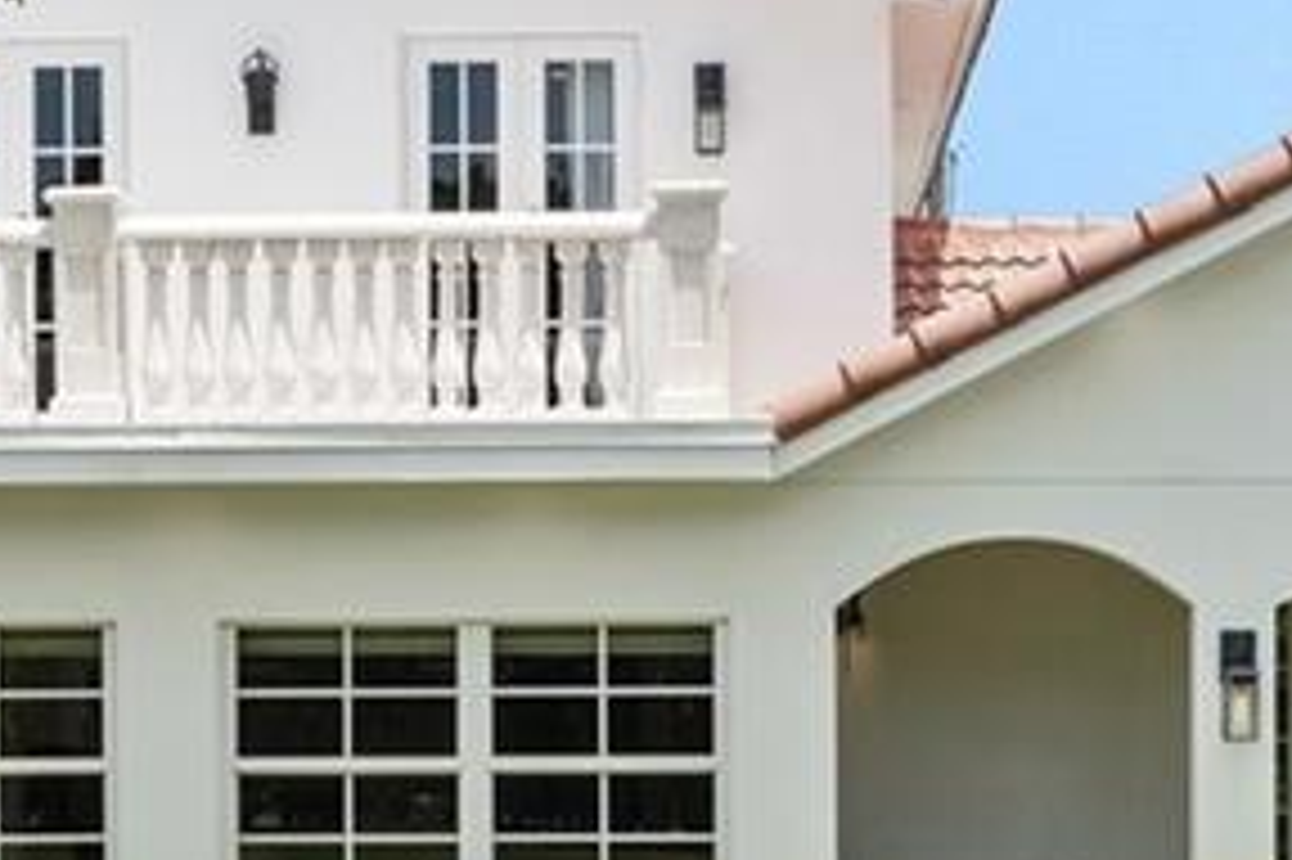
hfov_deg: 19.3
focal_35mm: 106
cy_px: 723
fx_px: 3802
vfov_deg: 12.8
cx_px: 585
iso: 200
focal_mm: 19
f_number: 8
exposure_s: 1/320
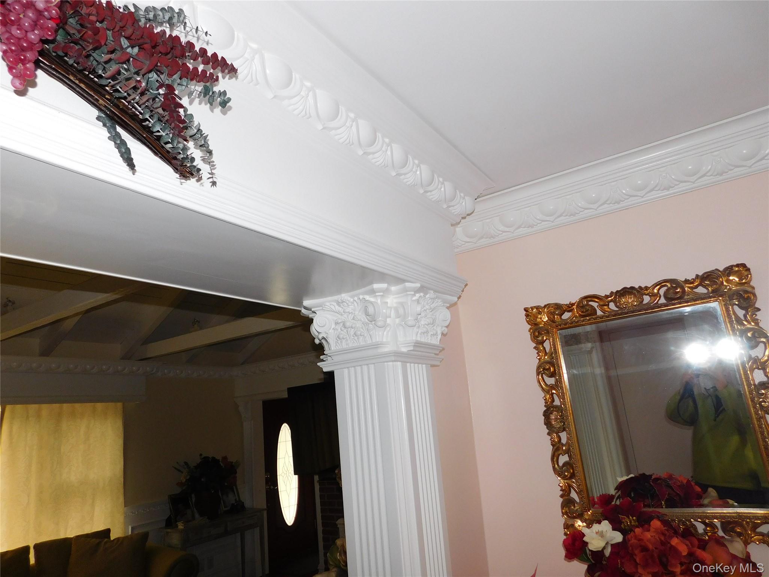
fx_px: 511
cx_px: 384
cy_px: 288
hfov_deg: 73.9
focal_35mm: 23
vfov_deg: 58.9
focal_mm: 4
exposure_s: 1/30
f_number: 3
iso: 200
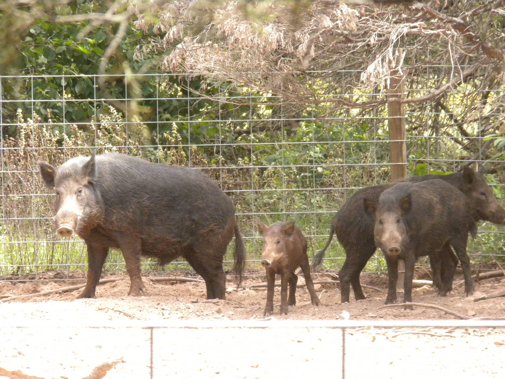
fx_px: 3472
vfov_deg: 6.2
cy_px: 190
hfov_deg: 8.3
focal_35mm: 238
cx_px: 252
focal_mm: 42.1
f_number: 5.2
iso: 573
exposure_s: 1/397
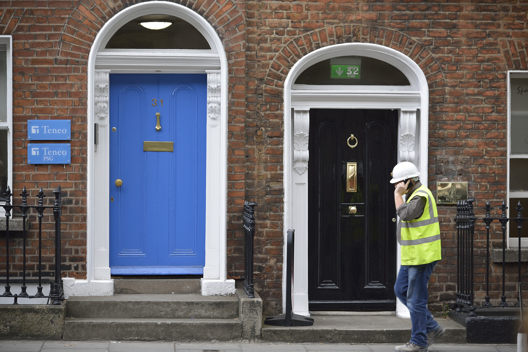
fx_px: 1540
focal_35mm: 105
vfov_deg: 13.1
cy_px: 176
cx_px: 264
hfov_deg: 19.4
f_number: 4
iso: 200
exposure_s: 1/200
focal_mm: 105
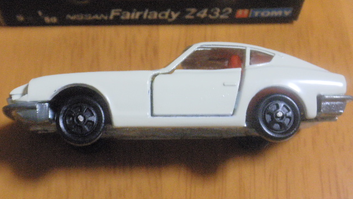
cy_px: 86
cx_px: 176
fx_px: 534
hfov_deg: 36.6
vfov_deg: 21.1
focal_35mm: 57
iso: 200
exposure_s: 1/13
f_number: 4.3
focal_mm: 9.1
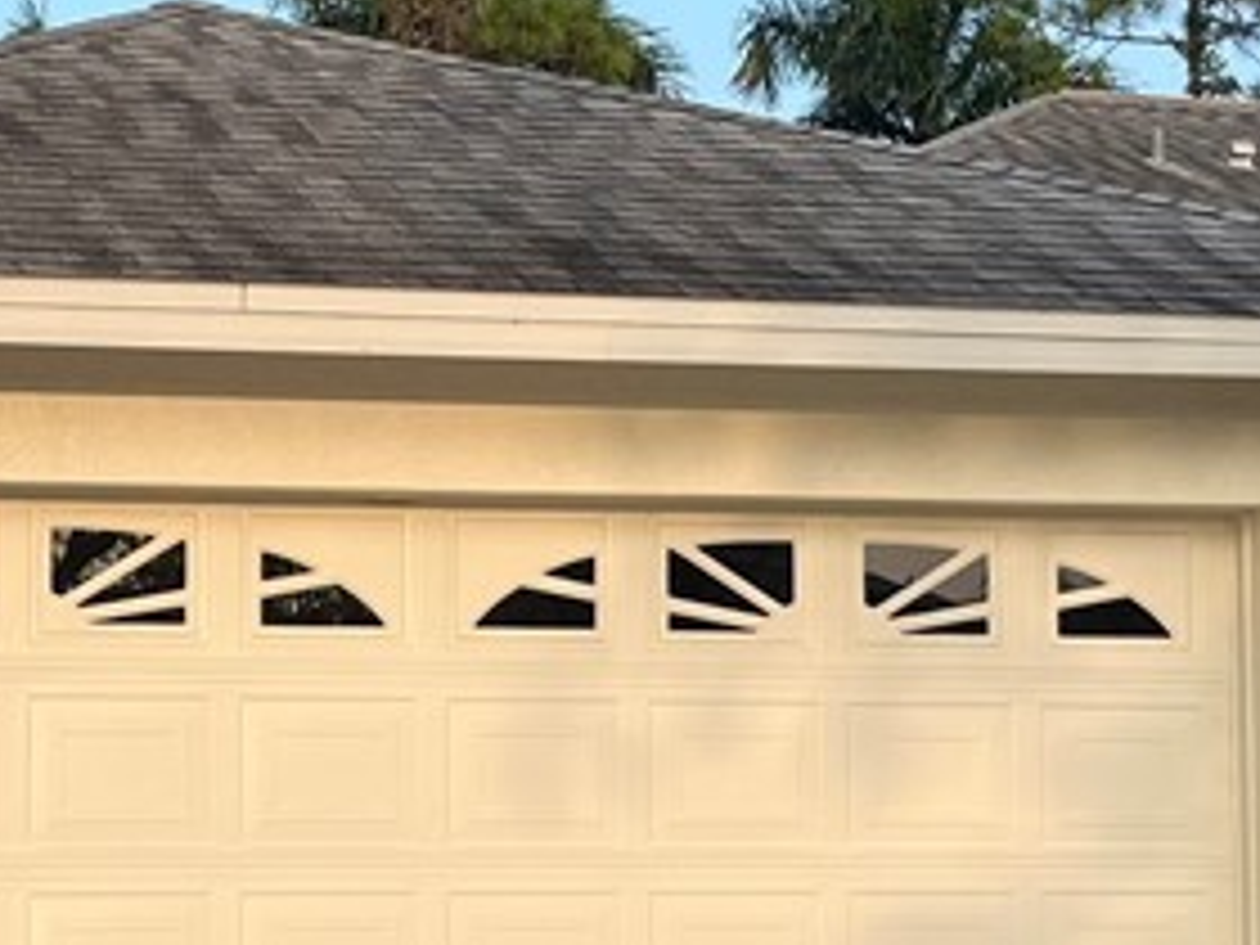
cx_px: 108
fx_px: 3458
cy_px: 544
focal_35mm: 95
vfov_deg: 15.6
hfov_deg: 20.2
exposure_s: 1/1046
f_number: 1.6
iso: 50
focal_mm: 5.1
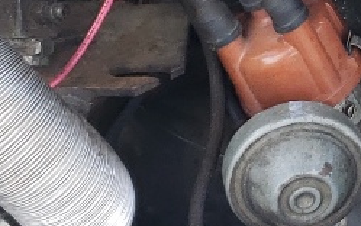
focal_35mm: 177
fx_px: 1743
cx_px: 449
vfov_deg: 7.3
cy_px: -90
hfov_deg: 11.6
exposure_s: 1/435
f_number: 1.5
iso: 50
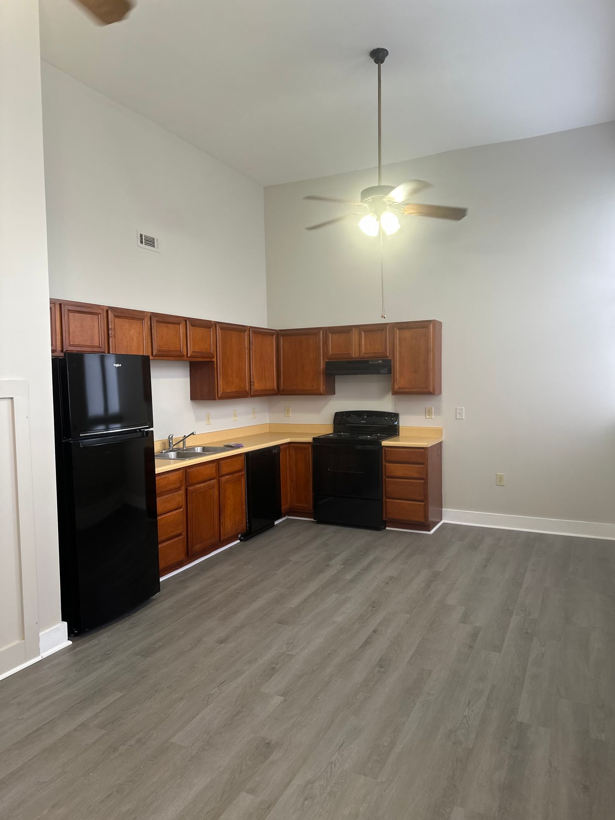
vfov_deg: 71.6
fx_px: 569
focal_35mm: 24
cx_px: 308
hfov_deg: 56.8
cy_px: 410
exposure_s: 1/60
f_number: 1.78
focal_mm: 6.86
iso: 125
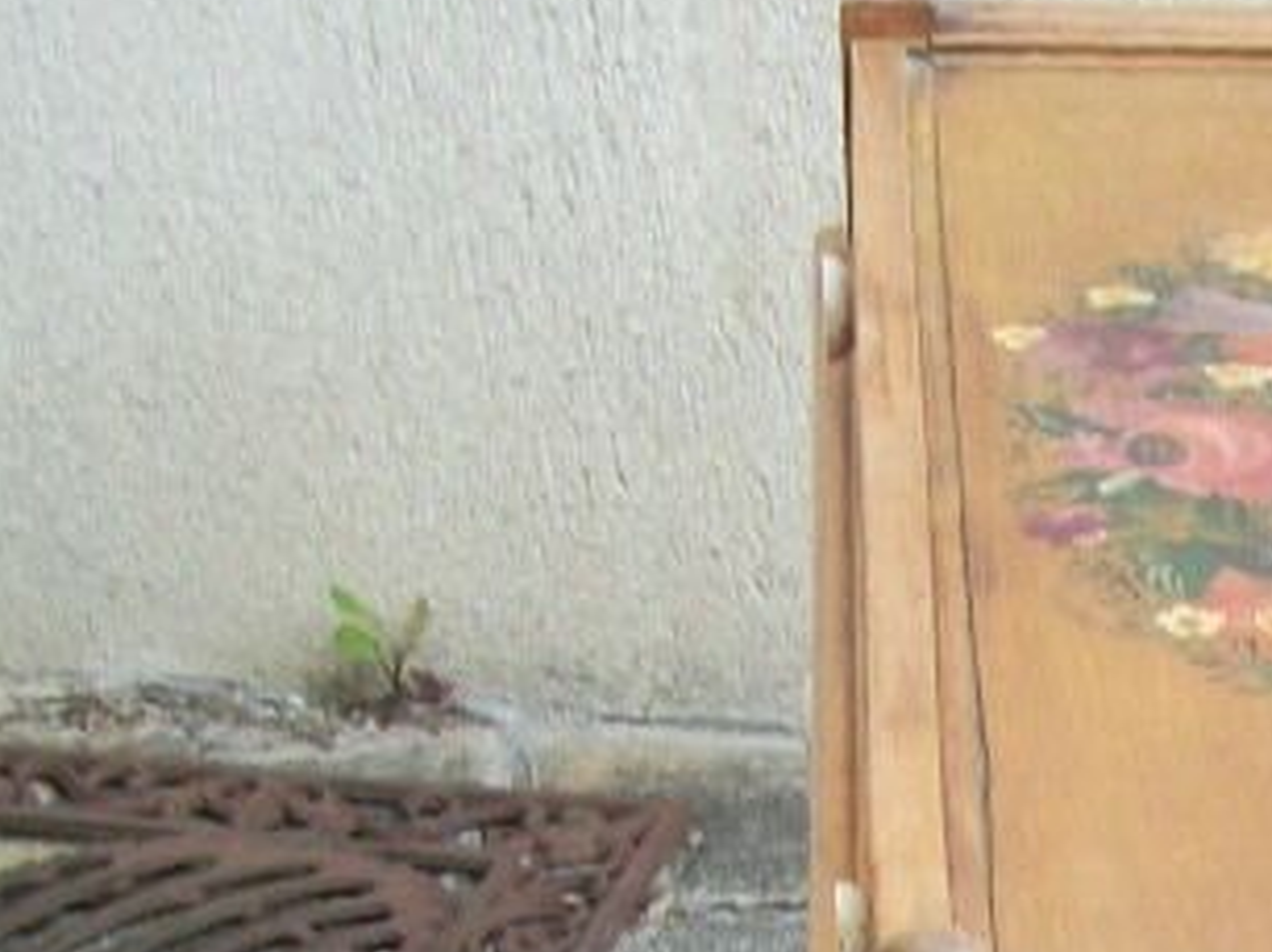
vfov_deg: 10.4
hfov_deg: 13.8
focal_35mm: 134
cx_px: 1904
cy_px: 1729
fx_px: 4920
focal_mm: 5.7
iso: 80
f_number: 2.9
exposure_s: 1/125
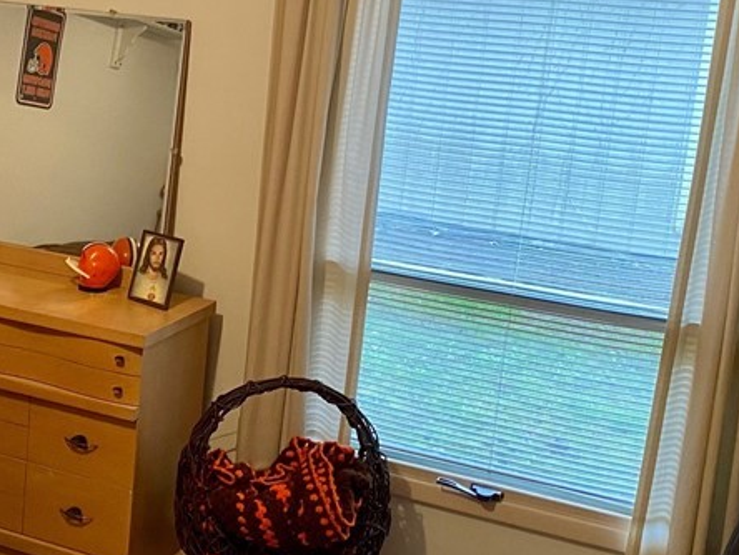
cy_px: 250
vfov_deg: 24.4
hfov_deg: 31.4
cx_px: 156
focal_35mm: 60
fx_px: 1281
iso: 320
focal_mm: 4.25
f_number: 1.8
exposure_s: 1/60
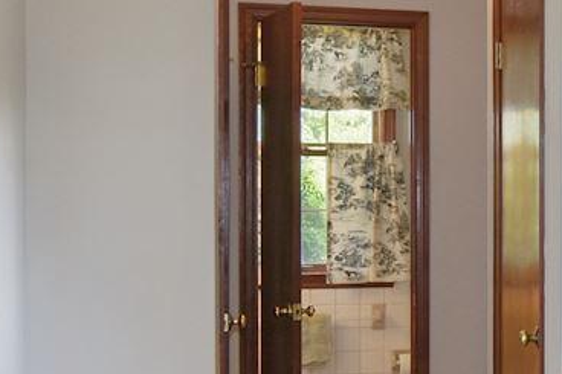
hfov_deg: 20.1
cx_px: 800
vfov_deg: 15.1
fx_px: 1400
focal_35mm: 90
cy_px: 321
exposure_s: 1/2
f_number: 8
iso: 200
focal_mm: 11
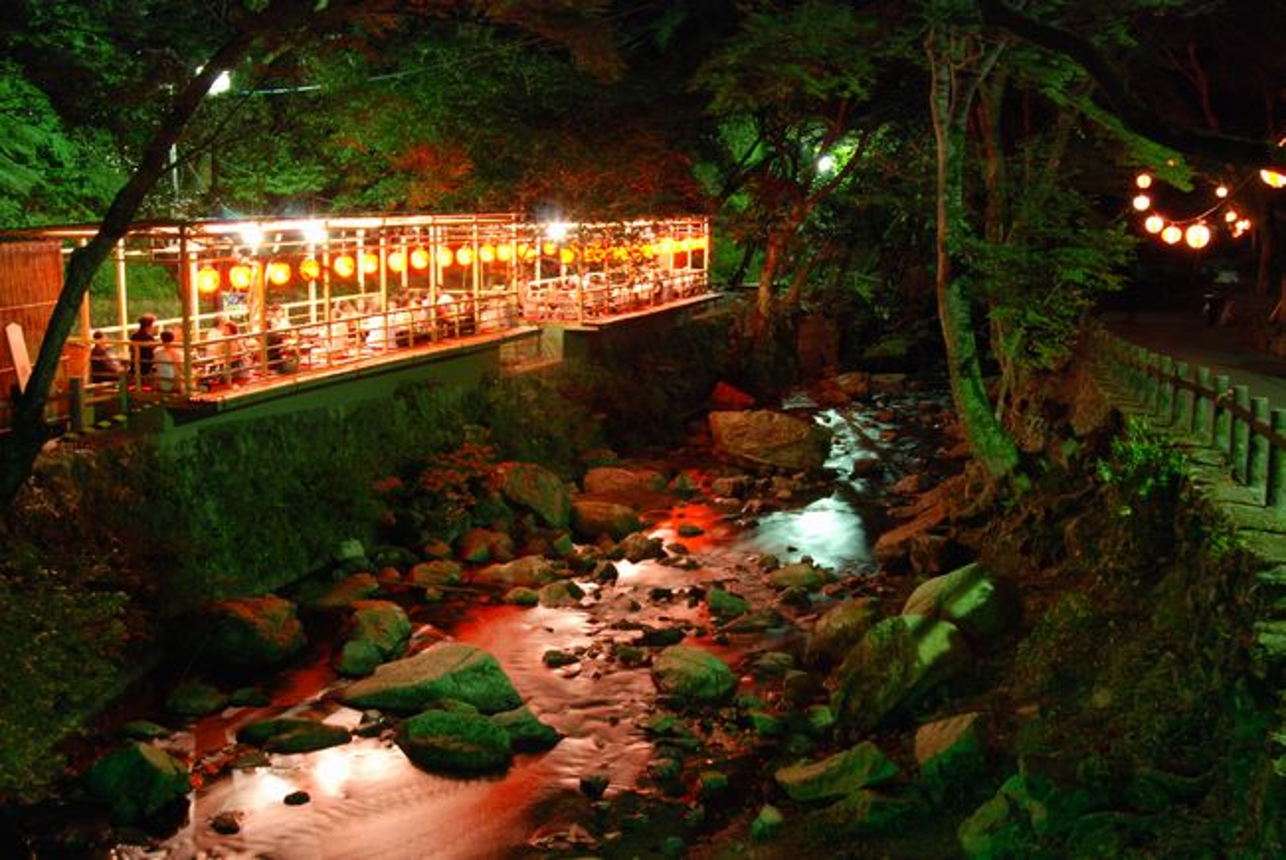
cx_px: 643
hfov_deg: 53.1
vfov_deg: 37.0
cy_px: 430
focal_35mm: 36
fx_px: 1287
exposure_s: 4
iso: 400
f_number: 6.3
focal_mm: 24
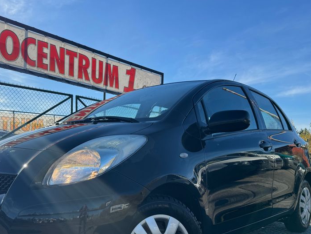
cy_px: 155
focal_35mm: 35
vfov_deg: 40.3
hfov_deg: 52.2
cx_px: 122
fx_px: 315
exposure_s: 1/3096
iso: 80
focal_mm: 6.76
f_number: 1.78
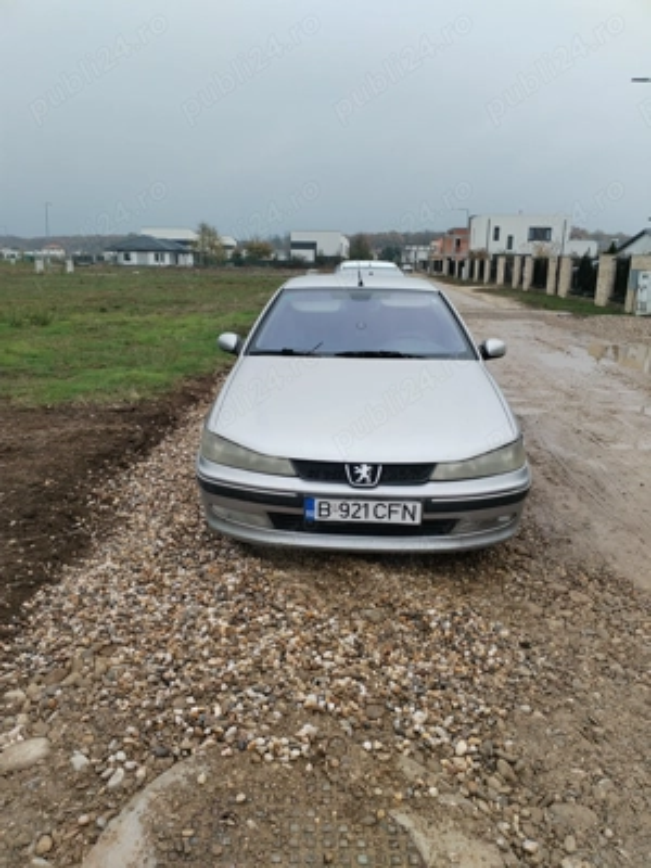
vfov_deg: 67.3
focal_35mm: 26
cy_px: 434
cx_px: 326
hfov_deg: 53.1
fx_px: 652
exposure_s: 1/100
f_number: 1.8
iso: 164
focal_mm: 4.75
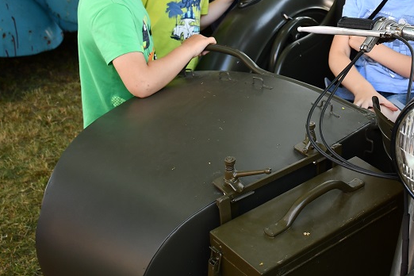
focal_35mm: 64
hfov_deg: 30.3
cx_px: 356
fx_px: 736
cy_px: -18
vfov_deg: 20.4
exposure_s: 1/250
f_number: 3.5
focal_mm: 20
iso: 450
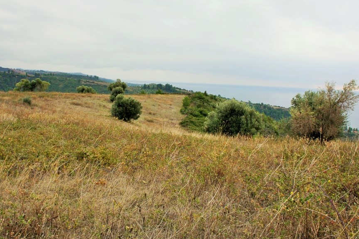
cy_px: 98
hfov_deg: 53.2
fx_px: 359
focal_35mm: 36
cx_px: 177
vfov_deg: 36.7
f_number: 9
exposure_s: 1/40
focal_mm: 18
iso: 200
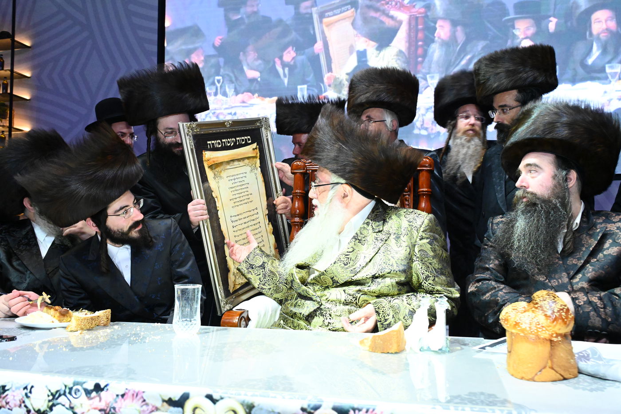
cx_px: 310
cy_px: 207
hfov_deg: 61.1
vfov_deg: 42.9
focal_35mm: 30
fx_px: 526
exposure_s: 1/125
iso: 8000
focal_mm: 30.5
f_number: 8
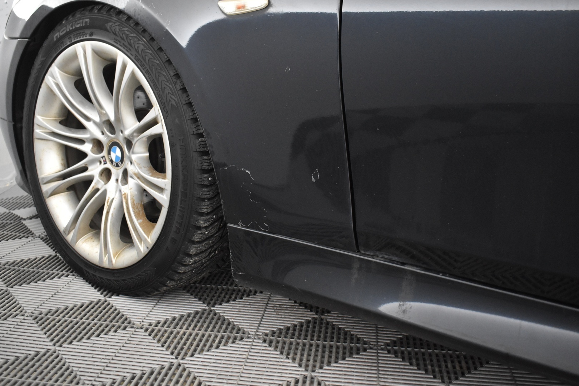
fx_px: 603
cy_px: 193
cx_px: 290
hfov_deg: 51.3
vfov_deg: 35.5
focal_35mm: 38
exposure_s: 1/40
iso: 2500
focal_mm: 25
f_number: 4
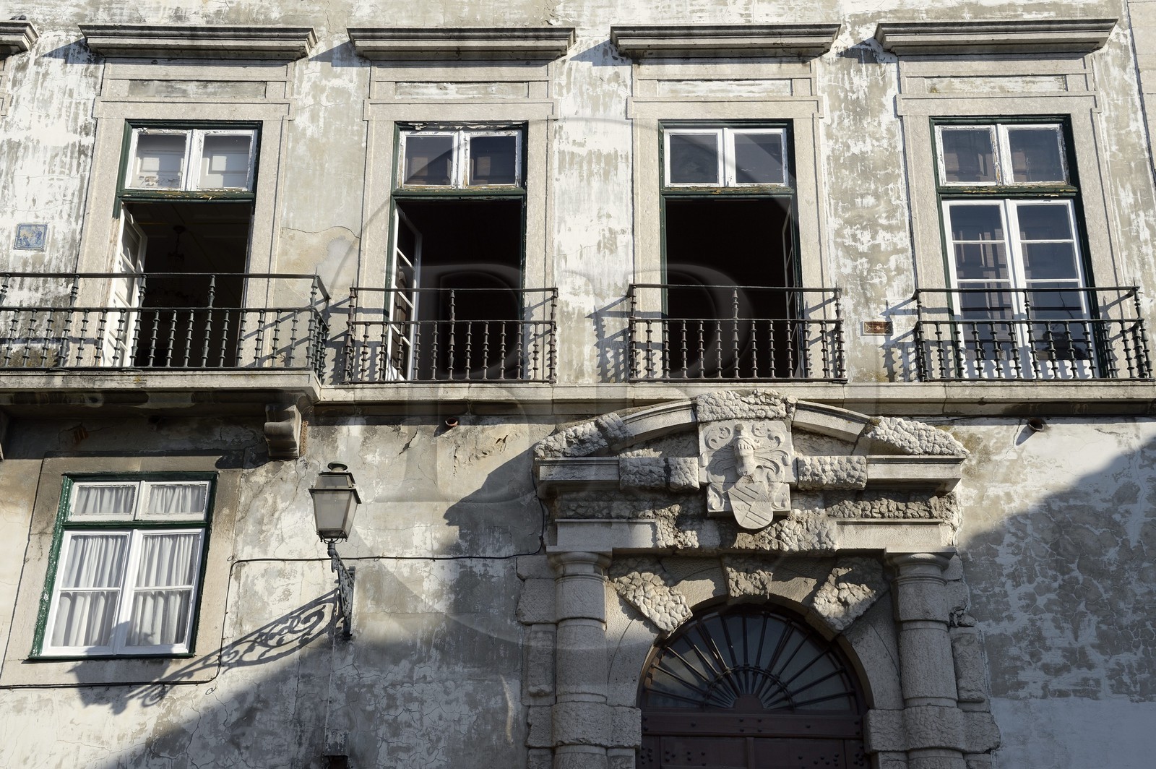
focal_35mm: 40
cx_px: 578
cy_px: 384
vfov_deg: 33.3
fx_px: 1283
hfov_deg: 48.5
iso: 200
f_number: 13
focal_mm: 40
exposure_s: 1/200
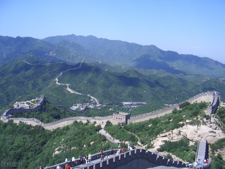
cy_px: 84
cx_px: 112
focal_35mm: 39
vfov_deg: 36.8
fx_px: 253
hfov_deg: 47.9
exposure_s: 1/1000
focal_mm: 8
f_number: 2.8
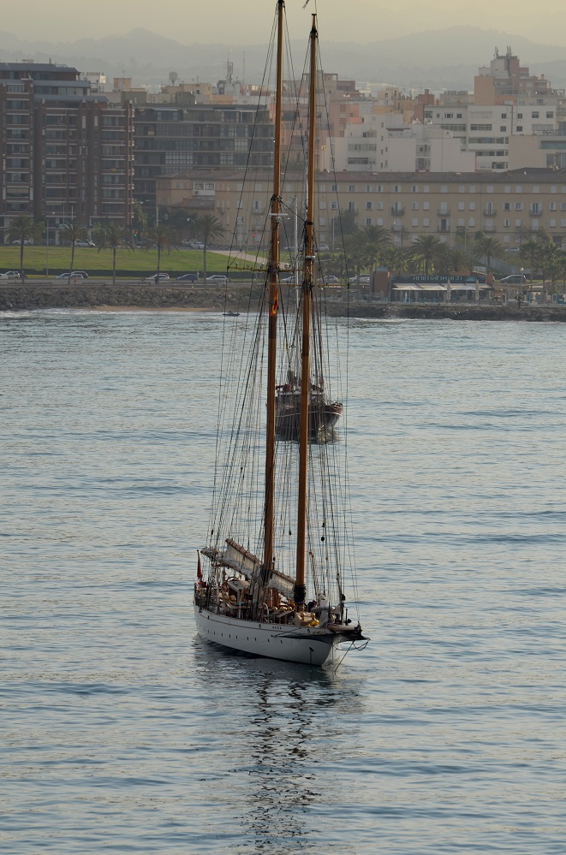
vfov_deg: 6.6
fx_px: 7467
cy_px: 428
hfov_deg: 4.3
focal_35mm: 315
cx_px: 283
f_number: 8
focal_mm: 210
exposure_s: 1/400
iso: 100
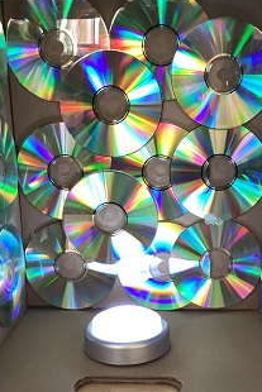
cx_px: 165
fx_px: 567
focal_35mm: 52
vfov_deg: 37.9
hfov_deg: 25.9
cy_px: 249
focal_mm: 3.3
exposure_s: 1/60
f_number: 2.4
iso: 200
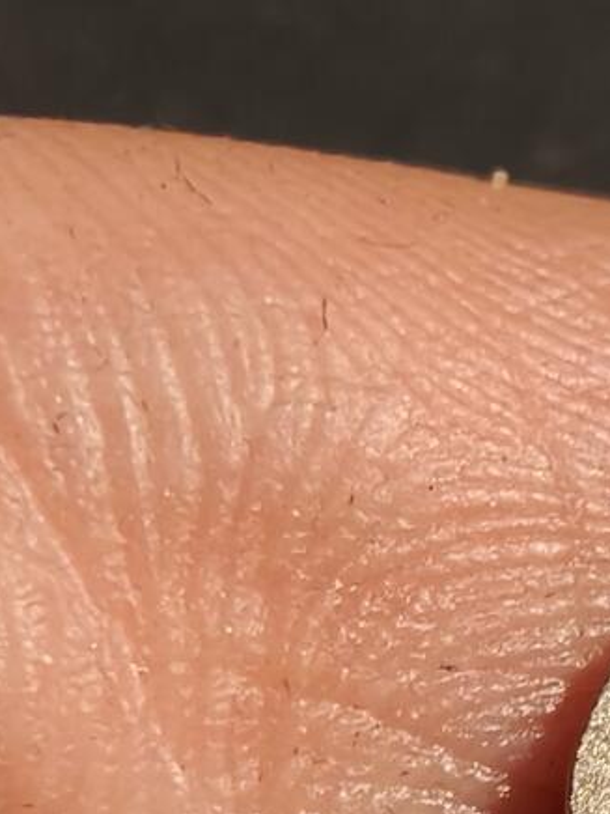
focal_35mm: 95
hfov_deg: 14.7
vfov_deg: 18.4
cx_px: 864
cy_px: 1217
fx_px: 2232
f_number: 2
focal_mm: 2.32
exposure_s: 1/100
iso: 320
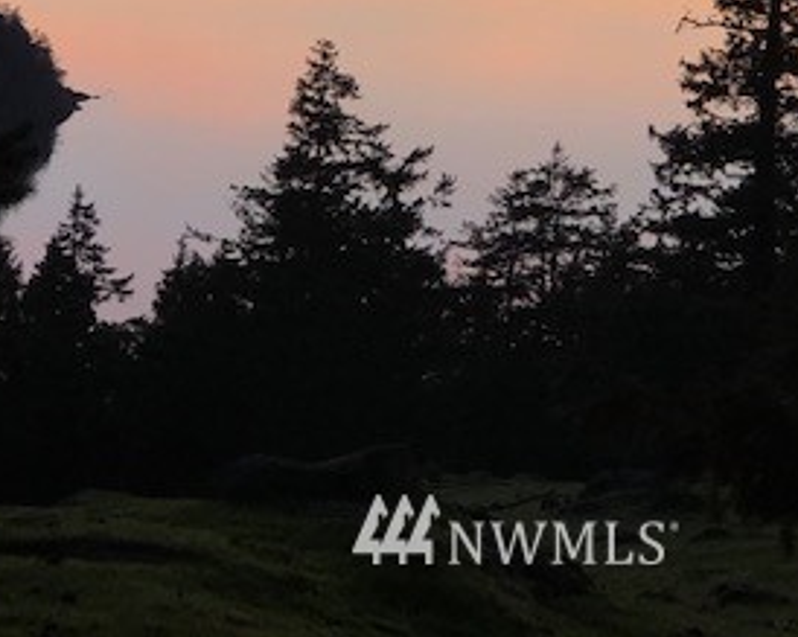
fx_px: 3069
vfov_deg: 11.7
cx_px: 515
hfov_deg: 14.8
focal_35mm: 130
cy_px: -58
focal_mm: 6.6
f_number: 2.8
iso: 100
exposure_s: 1/120
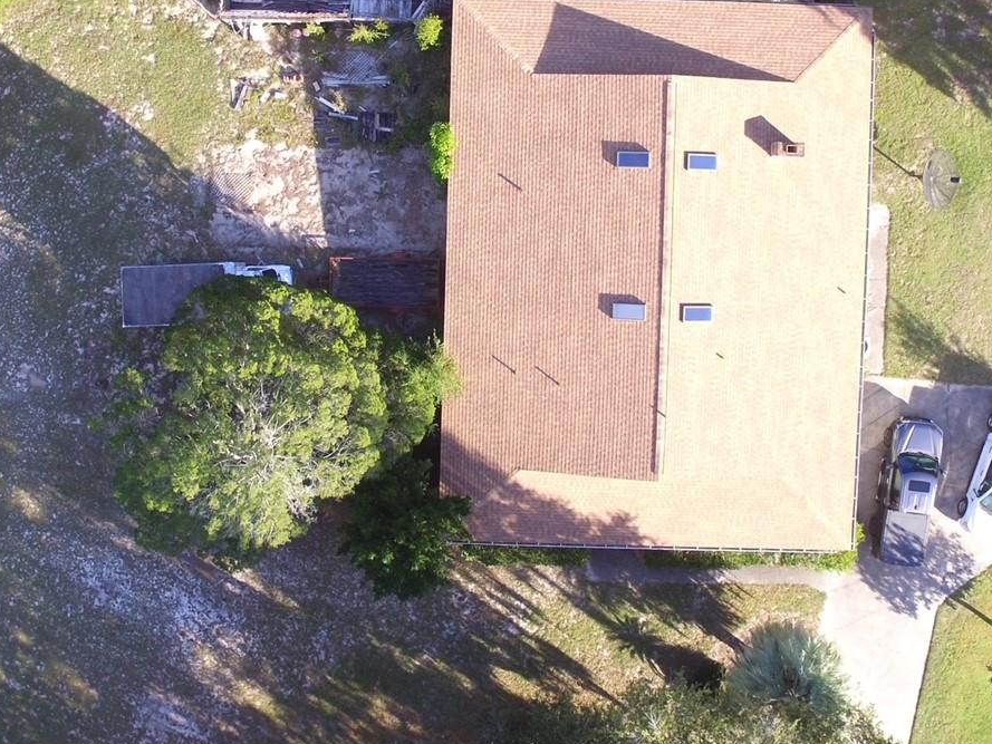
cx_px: 432
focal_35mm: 36
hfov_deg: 51.2
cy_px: 185
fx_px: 1032
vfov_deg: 38.6
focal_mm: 3.61
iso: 100
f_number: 2.8
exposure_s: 1/212
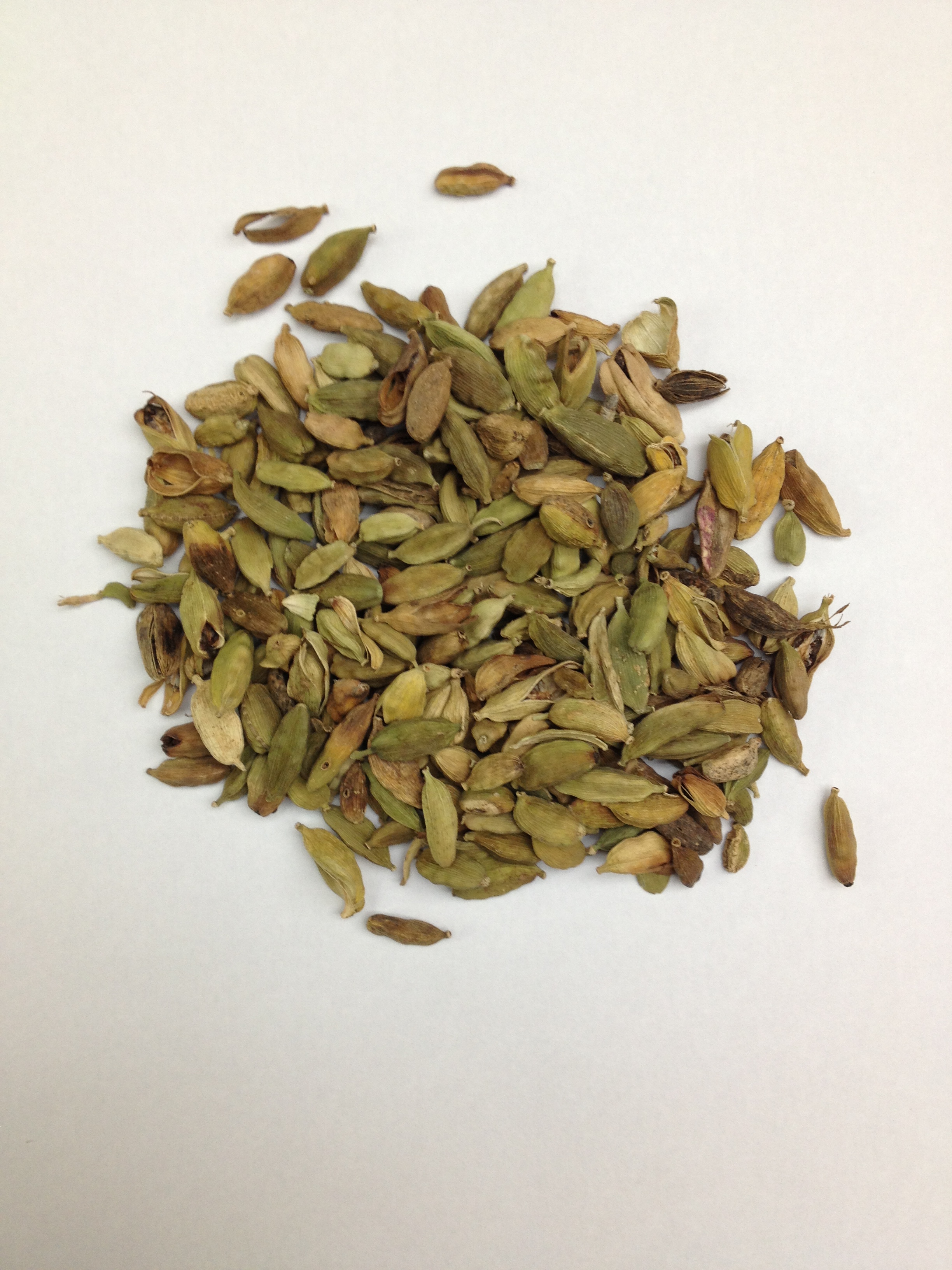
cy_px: 635
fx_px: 1283
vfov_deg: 52.6
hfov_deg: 40.7
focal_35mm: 35
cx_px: 476
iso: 50
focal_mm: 4.28
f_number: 2.4
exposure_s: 1/30
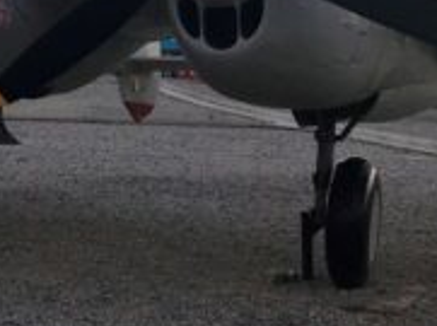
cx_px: -48
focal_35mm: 93
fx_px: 1172
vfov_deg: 15.4
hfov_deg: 20.1
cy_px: -27
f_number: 1.8
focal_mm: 3.99
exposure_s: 1/120
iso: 25
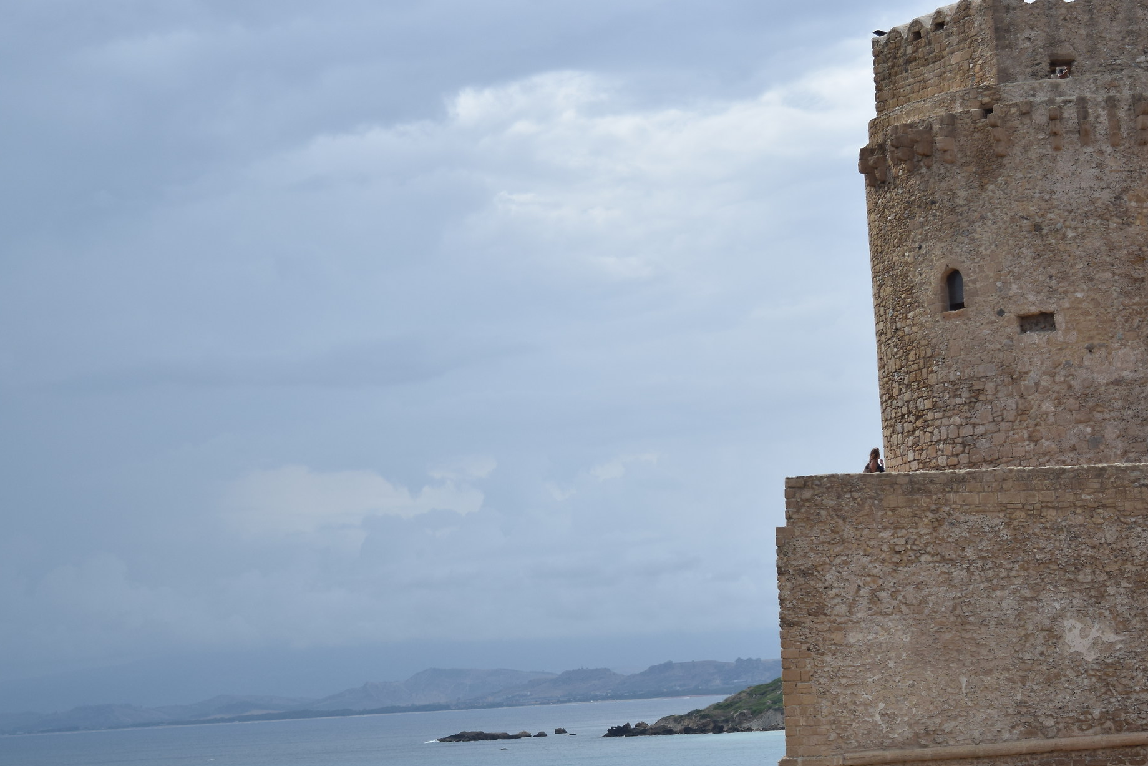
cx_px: 641
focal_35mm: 90
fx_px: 2870
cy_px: 479
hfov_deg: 22.6
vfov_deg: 15.2
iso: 200
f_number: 5
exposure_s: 1/1250
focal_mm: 46
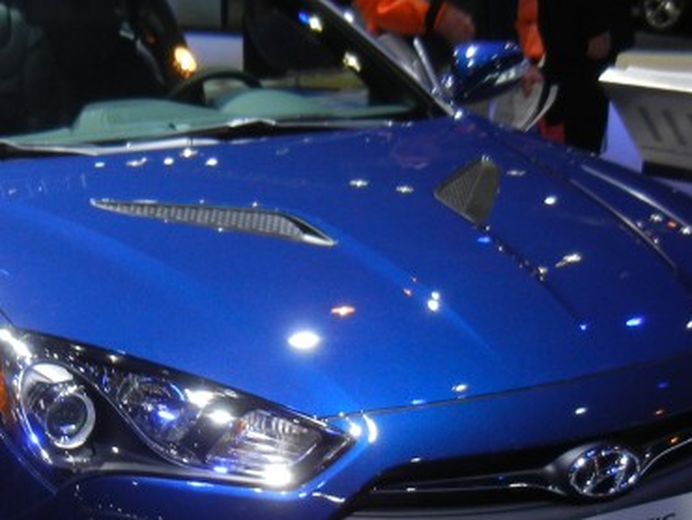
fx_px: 1660
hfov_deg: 23.2
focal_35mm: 83
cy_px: 357
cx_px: 148
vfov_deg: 17.7
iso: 250
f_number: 3.5
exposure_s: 1/65.3
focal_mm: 5.4
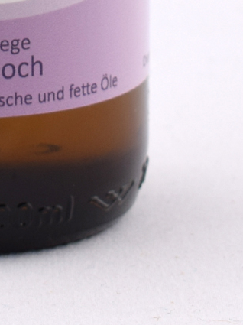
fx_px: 2437
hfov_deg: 5.7
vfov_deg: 7.4
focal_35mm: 260
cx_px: -26
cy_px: -282
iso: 100
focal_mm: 48
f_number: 8
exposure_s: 1/100
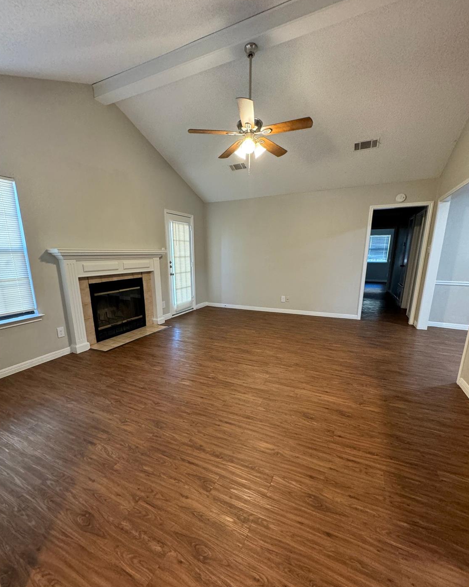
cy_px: 316
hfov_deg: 84.0
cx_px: 229
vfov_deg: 96.6
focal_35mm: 15
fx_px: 260
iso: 500
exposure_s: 1/60
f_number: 2.2
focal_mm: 2.22
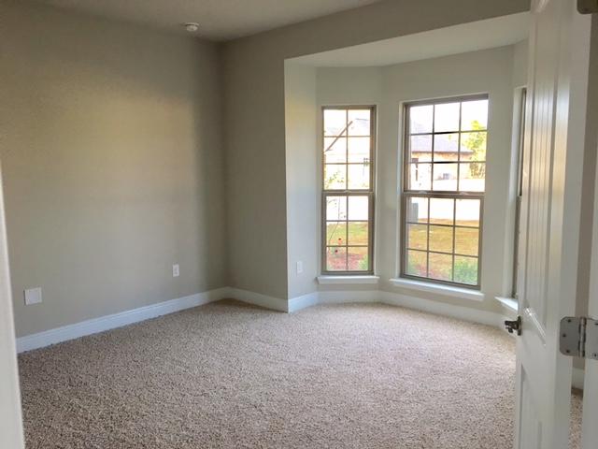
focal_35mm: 29
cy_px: 224
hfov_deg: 61.7
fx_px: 501
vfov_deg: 48.2
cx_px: 299
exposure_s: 1/30
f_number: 2.2
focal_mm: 4.15
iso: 25
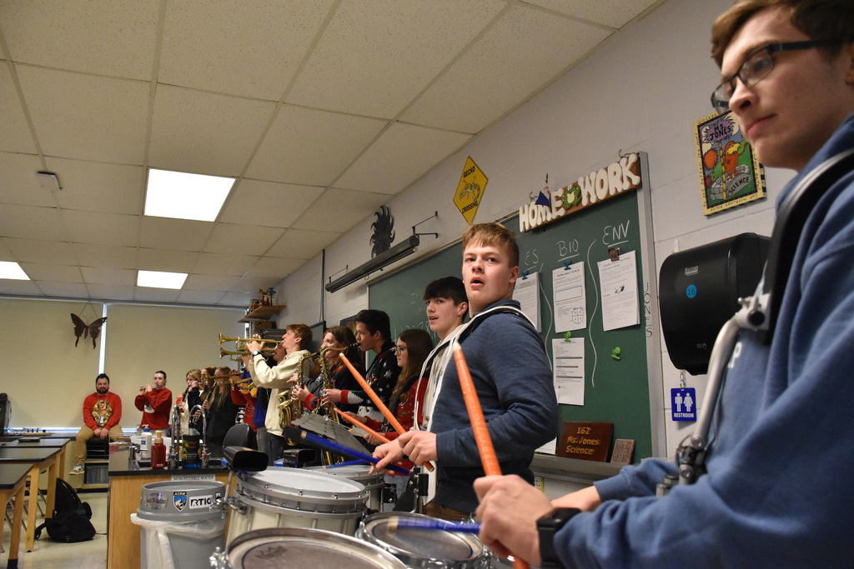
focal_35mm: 27
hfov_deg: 67.4
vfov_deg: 47.9
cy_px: 284
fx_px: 641
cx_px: 427
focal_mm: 18
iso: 5000
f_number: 4.5
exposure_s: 1/400
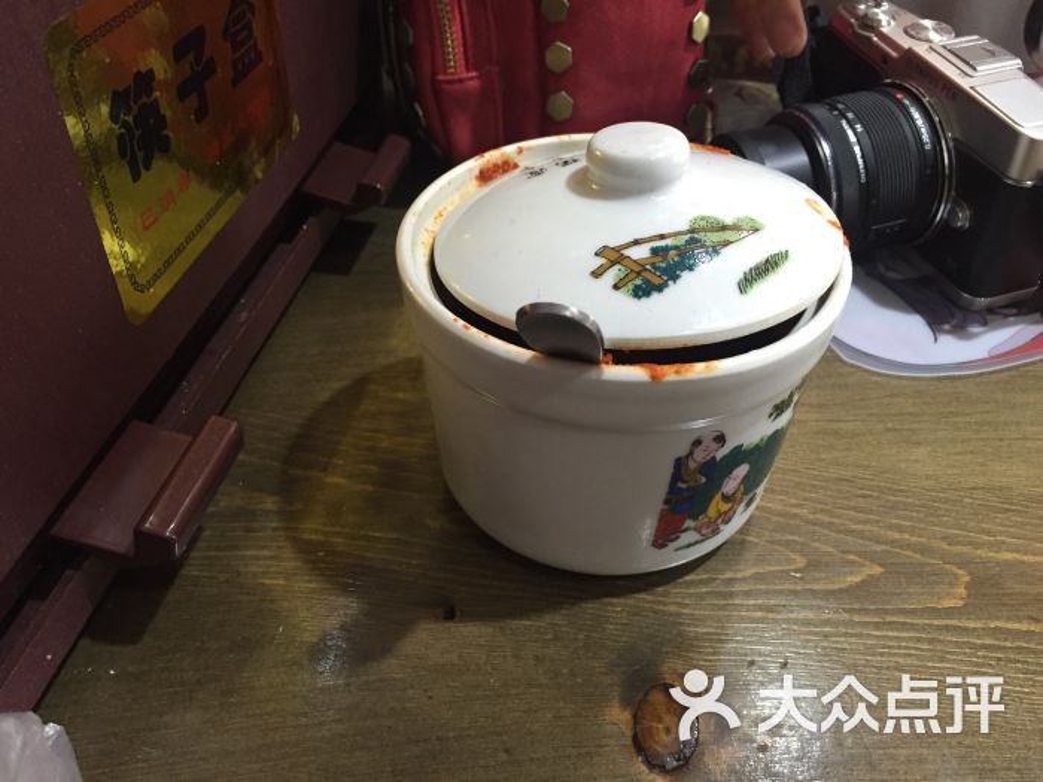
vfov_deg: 48.2
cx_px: 522
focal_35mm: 29
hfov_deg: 61.7
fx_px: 874
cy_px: 391
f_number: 2.2
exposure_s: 1/33
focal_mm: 4.15
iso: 200
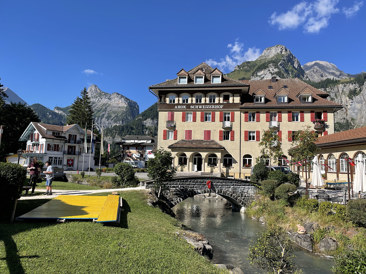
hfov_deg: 67.3
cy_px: 137
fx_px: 275
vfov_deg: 53.1
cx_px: 183
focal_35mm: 26
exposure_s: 1/2959
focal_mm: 4.2
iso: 32
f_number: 1.6
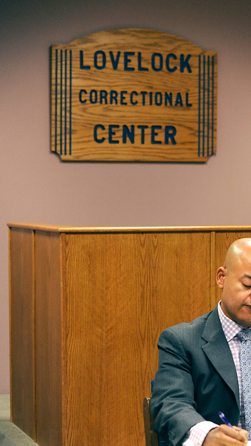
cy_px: 222
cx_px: 320
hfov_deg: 10.7
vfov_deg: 19.3
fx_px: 1314
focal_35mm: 111
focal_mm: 70
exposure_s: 1/160
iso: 1600
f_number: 4
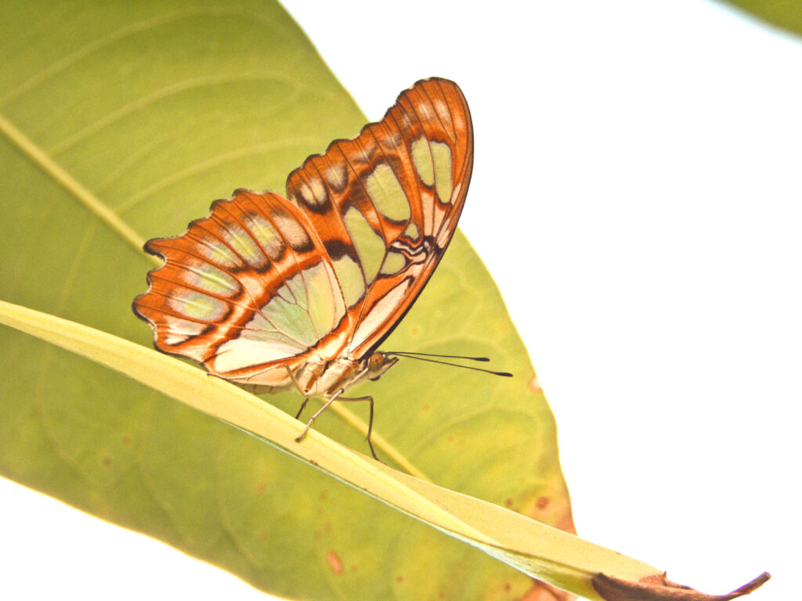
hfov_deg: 5.0
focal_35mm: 400
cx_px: 401
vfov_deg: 3.7
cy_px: 300
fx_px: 9267
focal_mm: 71.9
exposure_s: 1/125
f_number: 5
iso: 125
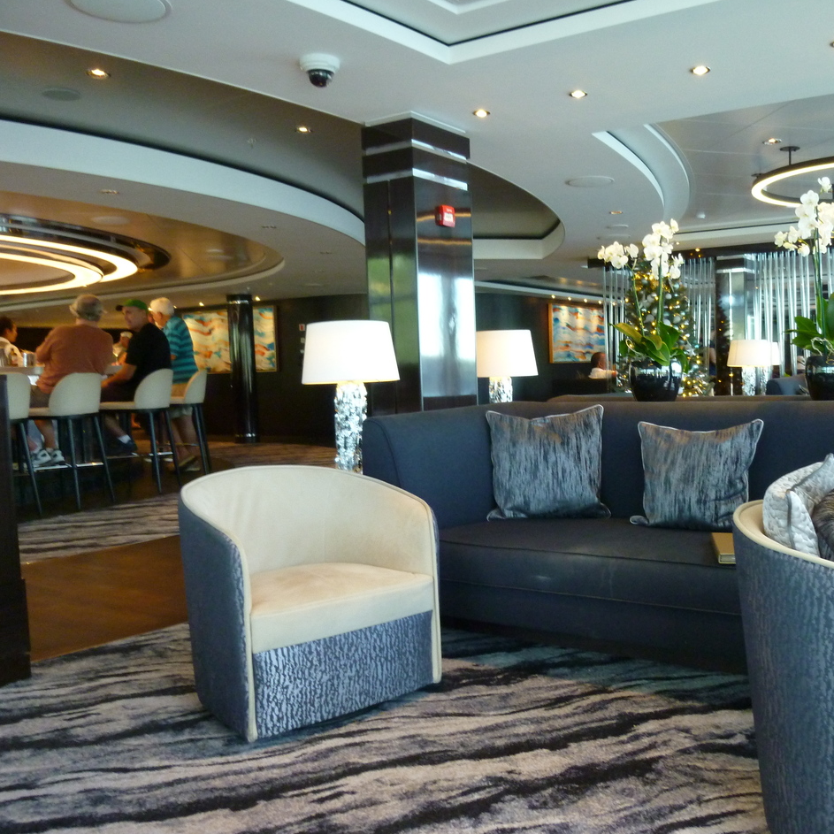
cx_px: 559
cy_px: 413
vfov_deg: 54.0
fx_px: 818
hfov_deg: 52.9
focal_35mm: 30
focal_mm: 4.5
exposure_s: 1/30
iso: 320
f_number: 3.3
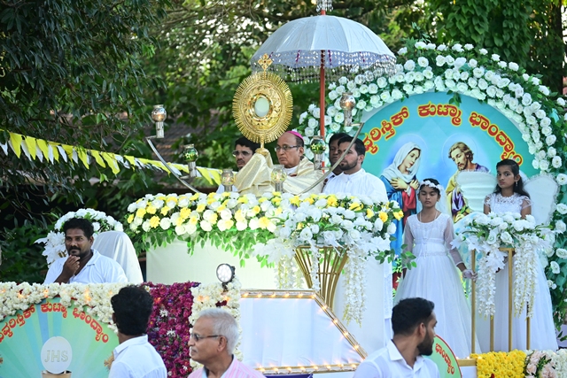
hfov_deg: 11.4
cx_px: 284
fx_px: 2835
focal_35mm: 180
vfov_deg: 7.6
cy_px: 189
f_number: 5.3
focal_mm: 120
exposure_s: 1/640
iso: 2000
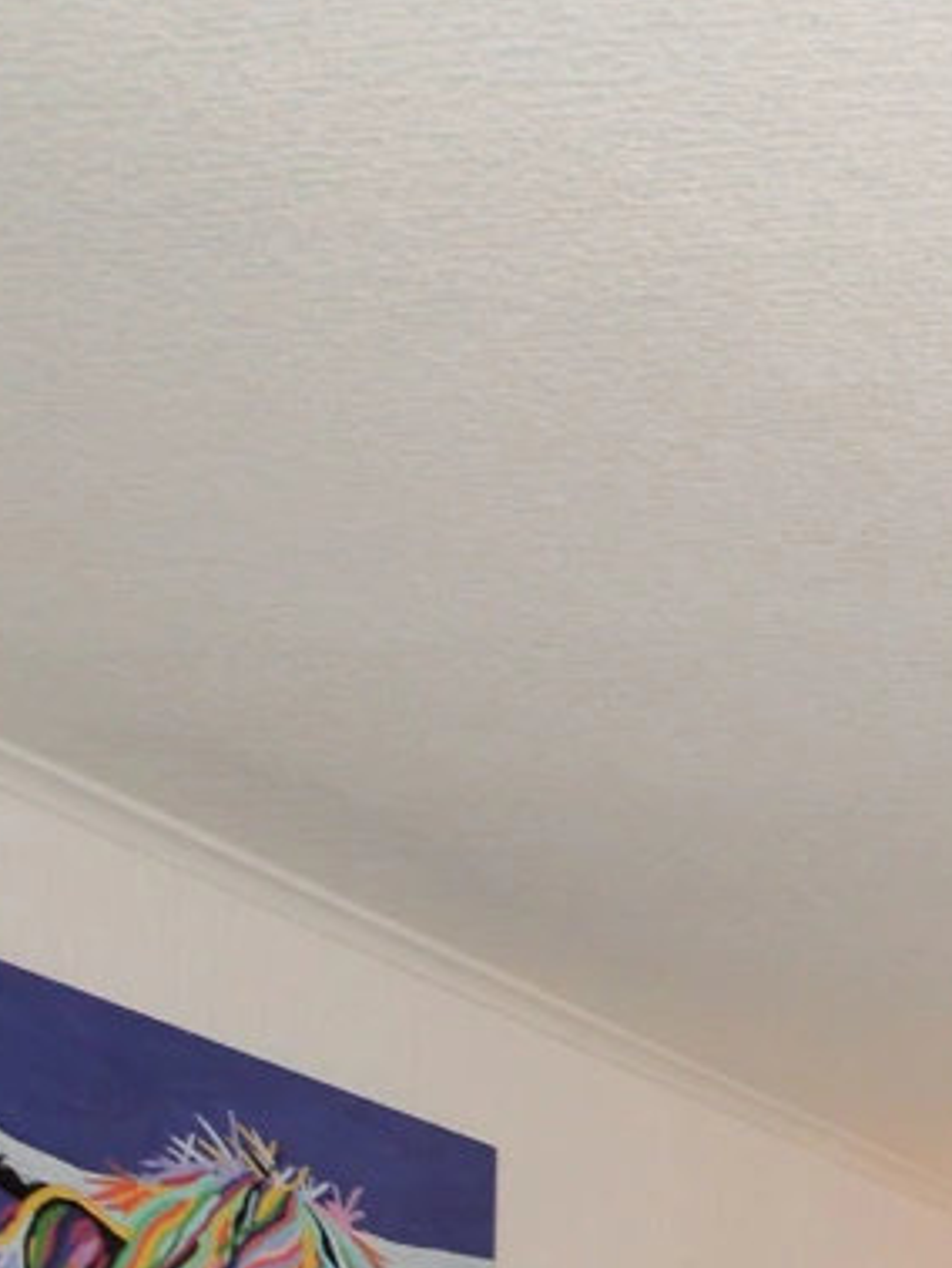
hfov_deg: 12.5
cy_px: 2043
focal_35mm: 80
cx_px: 2524
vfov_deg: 20.0
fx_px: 2946
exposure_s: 1/125
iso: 220
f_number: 5.6
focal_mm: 11
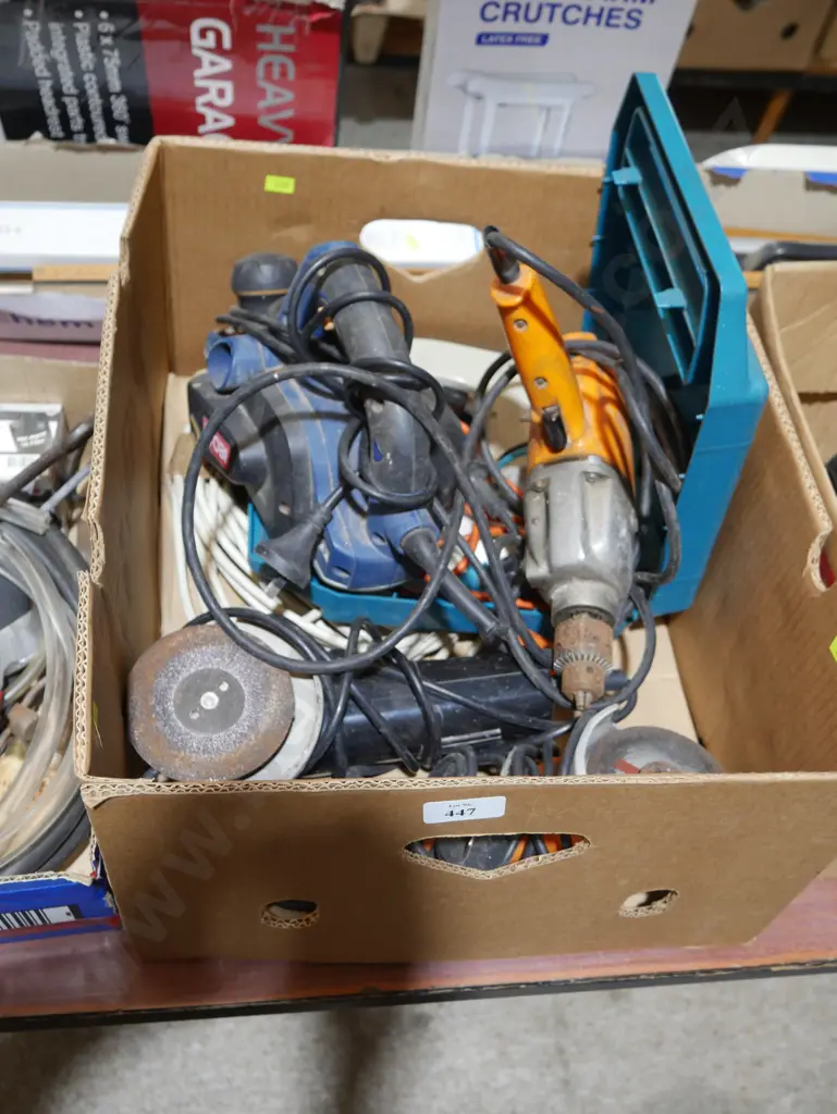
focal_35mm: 34
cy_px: 557
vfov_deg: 53.9
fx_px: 1095
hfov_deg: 41.8
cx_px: 418
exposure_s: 1/60
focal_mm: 17
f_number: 4
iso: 500
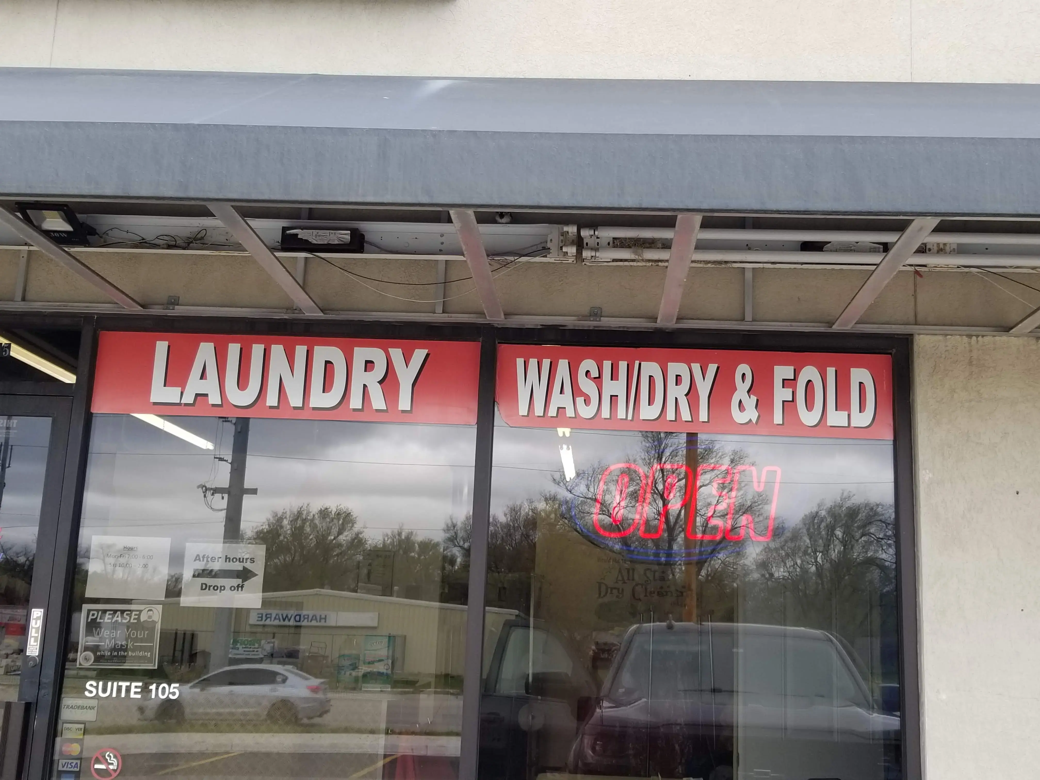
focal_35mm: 26
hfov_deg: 67.3
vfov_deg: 53.1
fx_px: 781
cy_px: 390
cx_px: 520
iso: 50
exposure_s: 1/295
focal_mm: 4.25
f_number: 1.7
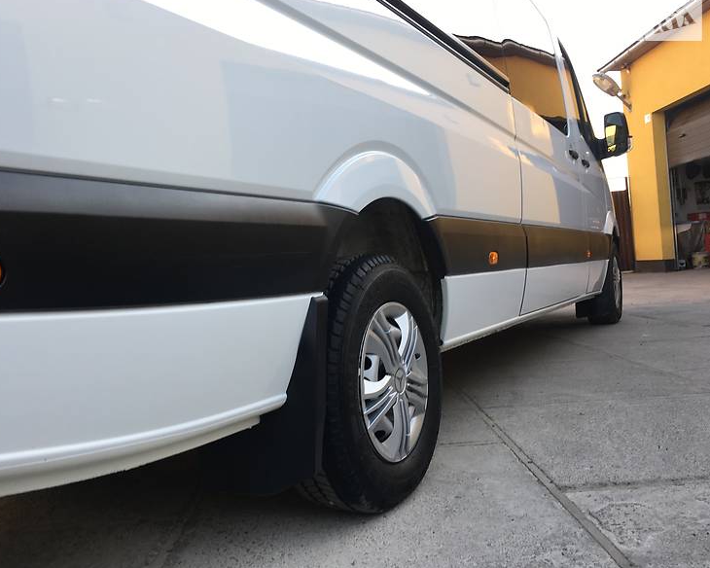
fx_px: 651
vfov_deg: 47.1
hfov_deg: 57.1
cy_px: 279
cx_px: 328
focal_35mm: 31
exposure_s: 1/100
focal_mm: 4.2
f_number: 2.2
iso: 25
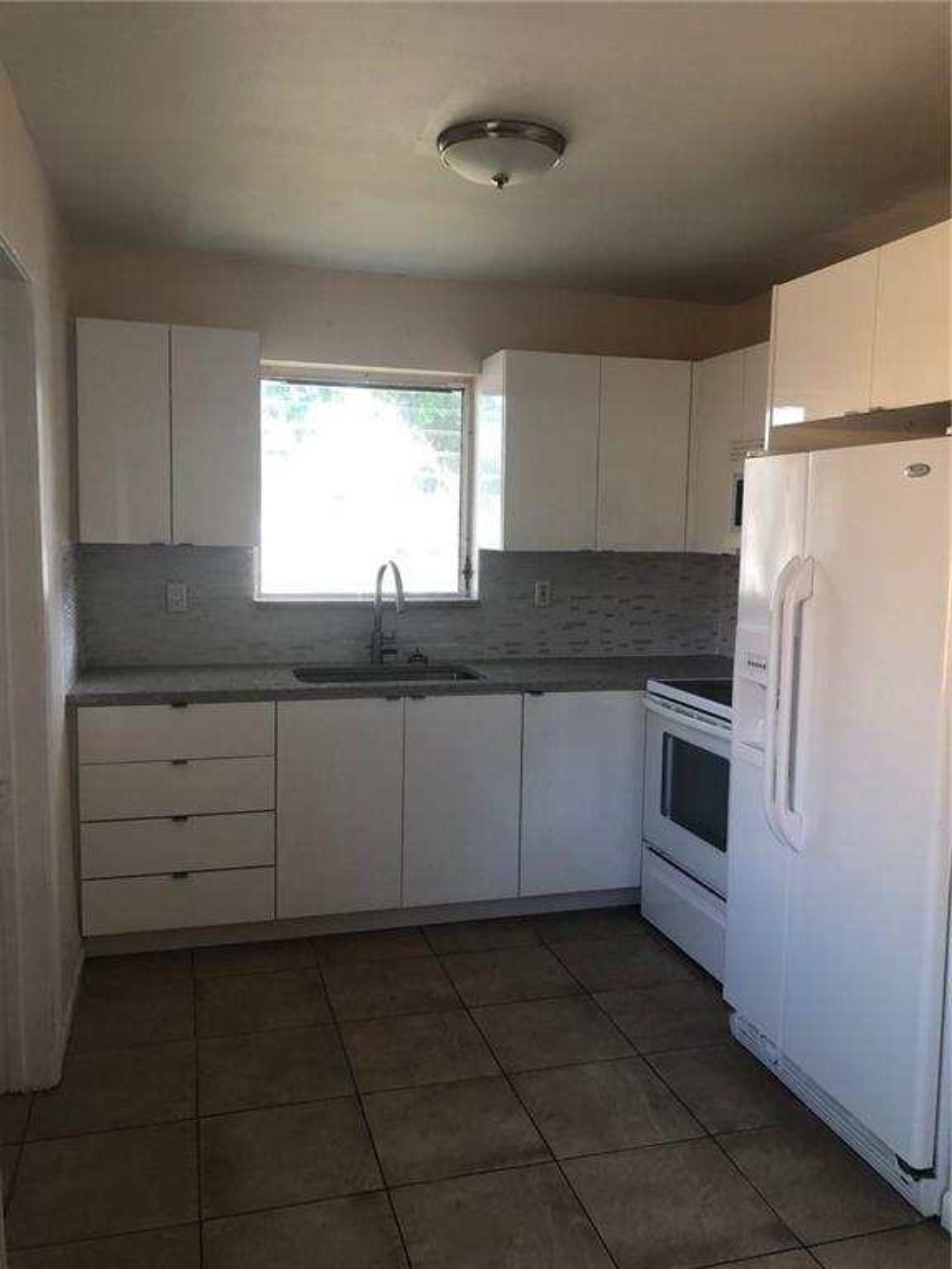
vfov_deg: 63.4
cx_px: 476
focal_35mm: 28
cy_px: 634
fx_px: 1027
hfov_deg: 49.7
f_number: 1.8
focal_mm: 3.99
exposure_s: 1/30
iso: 32
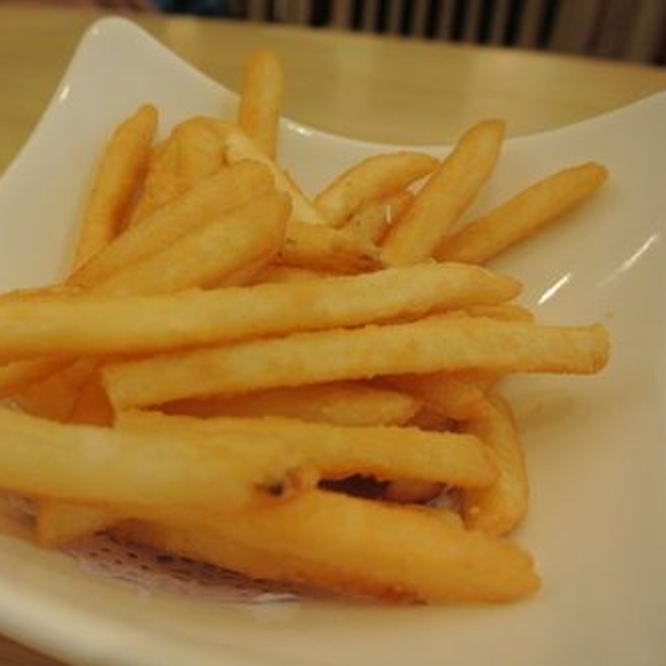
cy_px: 333
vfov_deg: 47.2
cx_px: 223
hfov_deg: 46.5
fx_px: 762
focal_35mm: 35
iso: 640
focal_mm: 10
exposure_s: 1/125
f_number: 3.5
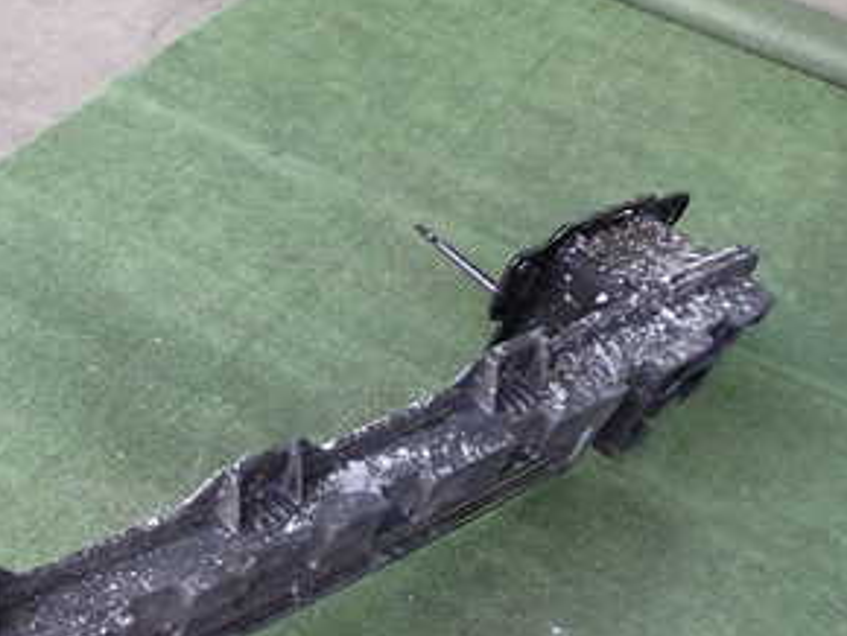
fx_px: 1518
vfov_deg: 22.7
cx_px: -23
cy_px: 645
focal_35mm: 62
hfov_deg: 28.9
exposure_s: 1/50
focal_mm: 5.4
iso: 200
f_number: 2.3
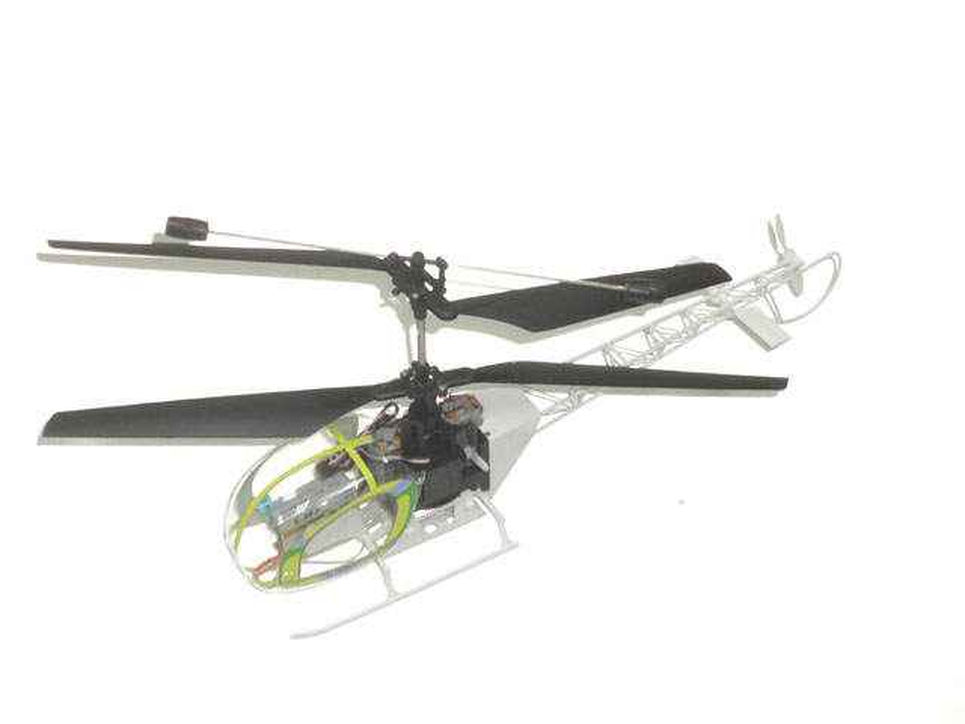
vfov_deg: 28.6
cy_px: 362
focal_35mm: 51
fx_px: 1422
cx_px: 482
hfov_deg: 37.5
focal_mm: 8.5
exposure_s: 1/15
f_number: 3.4
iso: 100
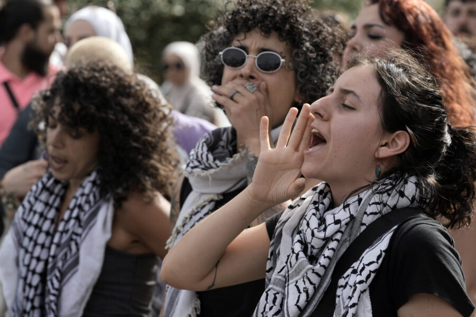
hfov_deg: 12.5
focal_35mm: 165
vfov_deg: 8.3
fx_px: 2181
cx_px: 238
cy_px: 158
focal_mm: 165
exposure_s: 1/400
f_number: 8
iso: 200
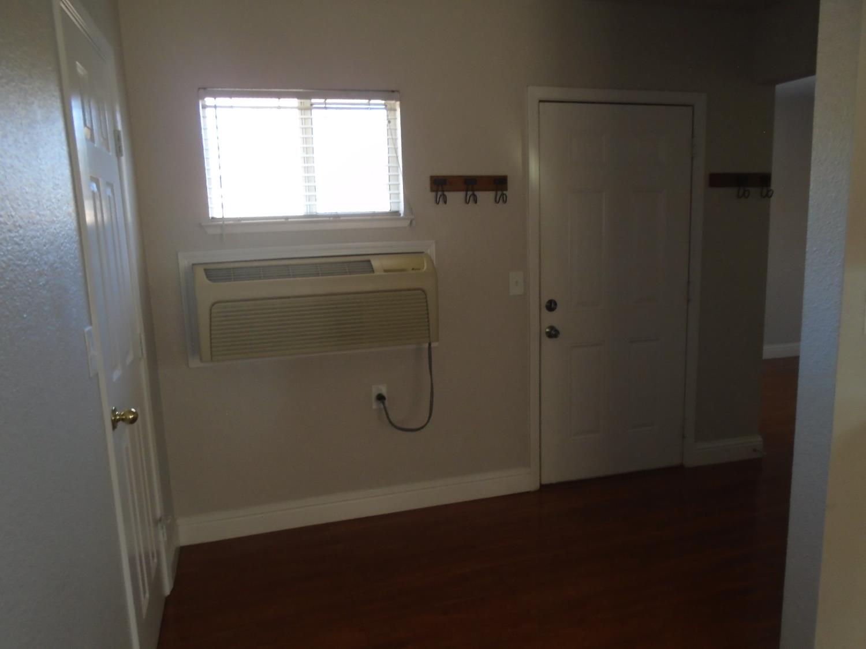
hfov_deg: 67.3
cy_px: 324
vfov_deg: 53.1
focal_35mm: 26
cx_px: 433
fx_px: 650
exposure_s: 1/30
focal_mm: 4.6
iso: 200
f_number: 3.2
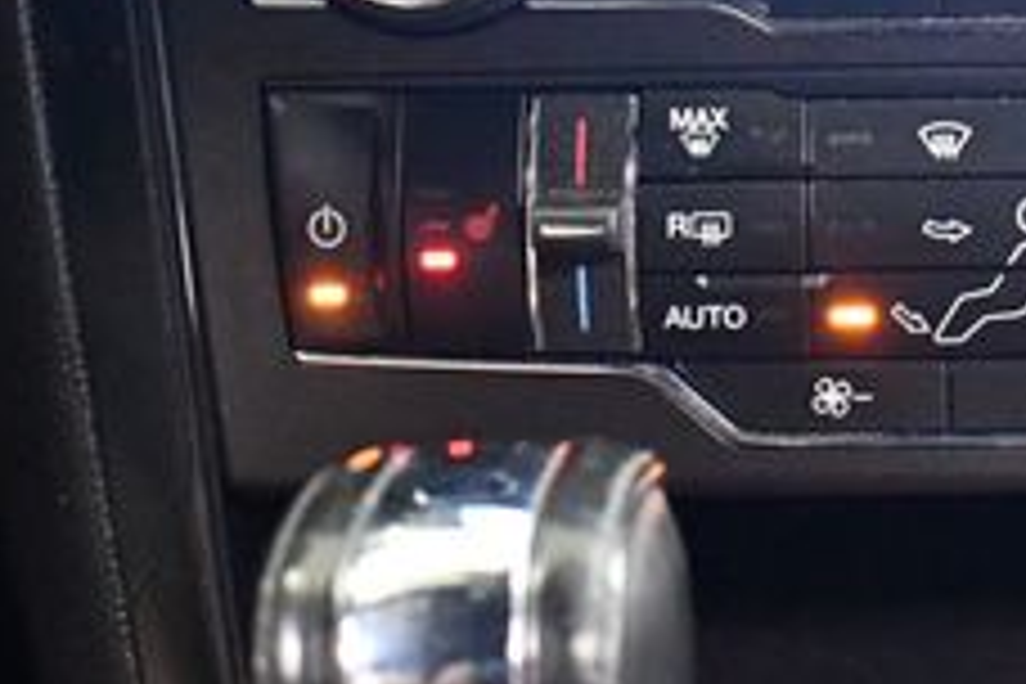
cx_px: 954
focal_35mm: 101
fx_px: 2878
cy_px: 108
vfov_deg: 13.5
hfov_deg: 19.8
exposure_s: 1/60
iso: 6400
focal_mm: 18
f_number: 3.5
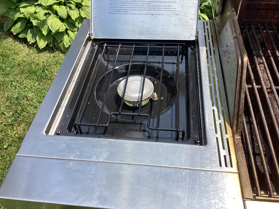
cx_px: 140
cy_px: 104
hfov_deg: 58.3
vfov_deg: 45.4
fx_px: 250
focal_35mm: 31
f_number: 2.4
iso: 25
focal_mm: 3.3
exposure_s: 1/1217
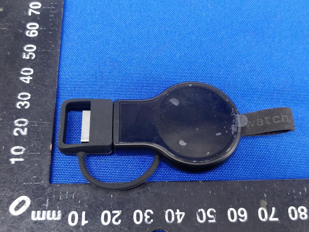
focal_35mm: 24
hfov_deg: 71.6
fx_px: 214
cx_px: 154
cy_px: 116
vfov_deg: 56.8
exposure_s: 1/50
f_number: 1.7
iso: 640
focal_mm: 4.1
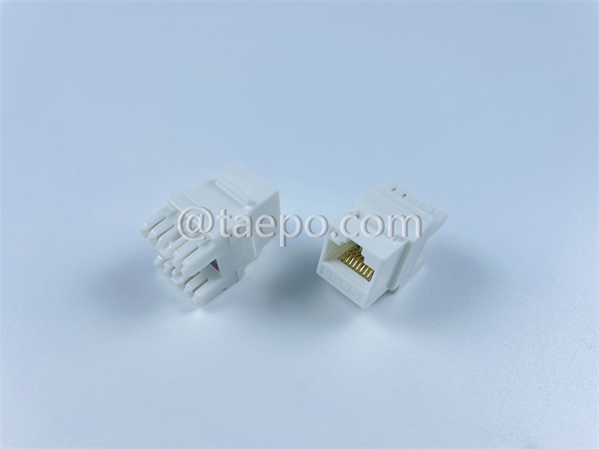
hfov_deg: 67.3
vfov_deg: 53.1
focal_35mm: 26
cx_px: 300
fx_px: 450
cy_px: 224
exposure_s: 1/176
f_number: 1.6
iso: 32
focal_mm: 4.2
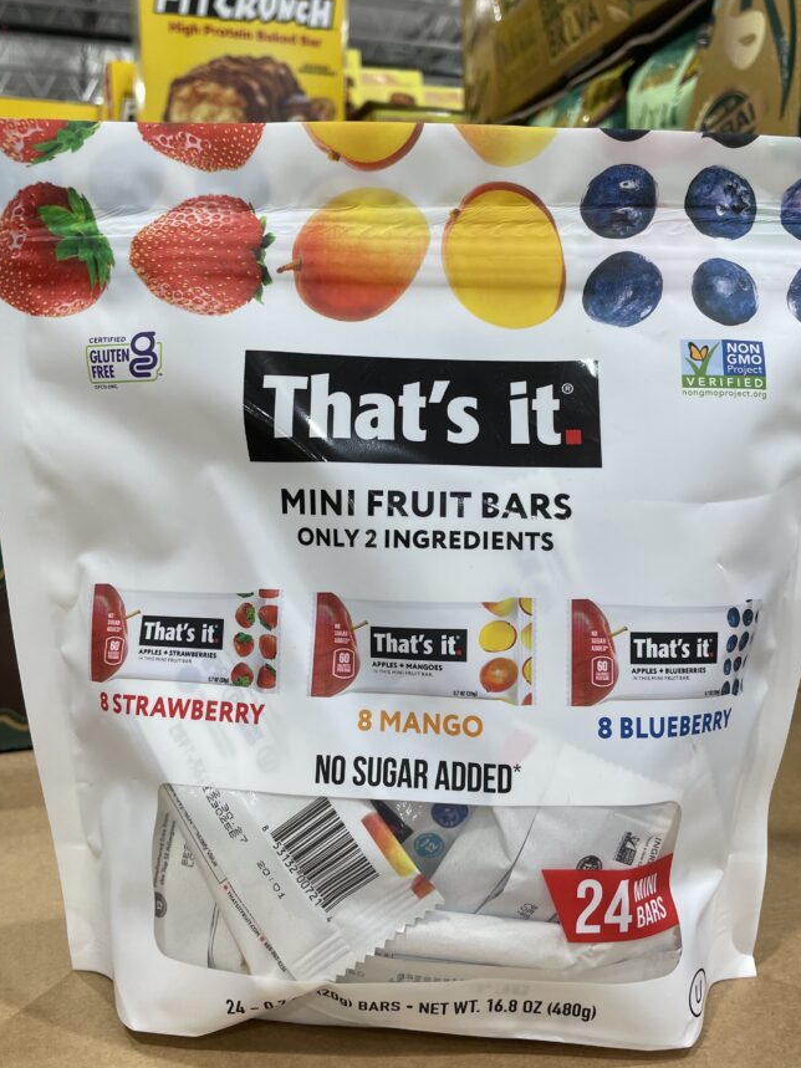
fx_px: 957
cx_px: 425
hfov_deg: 45.4
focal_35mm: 31
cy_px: 482
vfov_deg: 58.2
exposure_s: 1/121
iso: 64
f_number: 1.6
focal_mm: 4.2
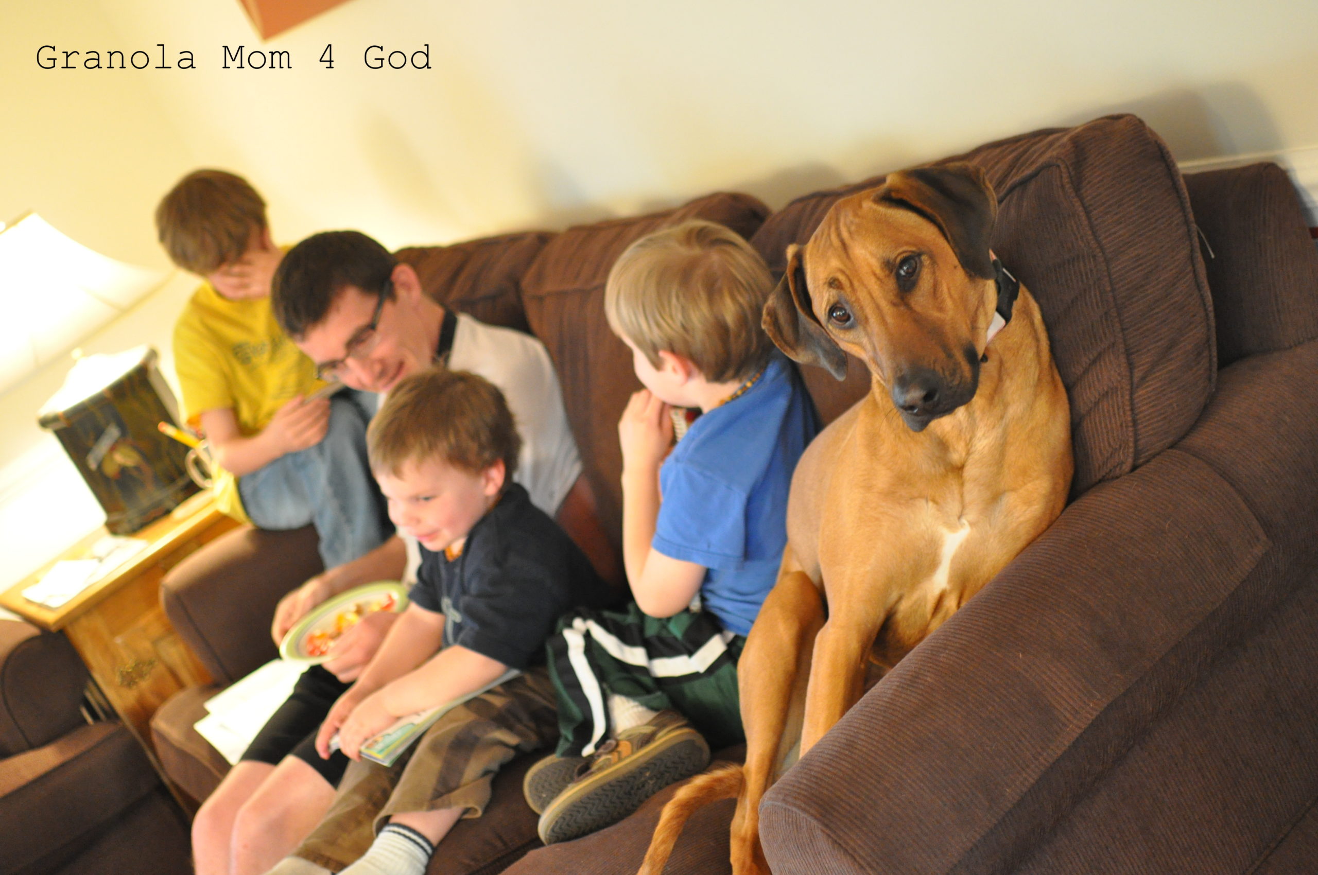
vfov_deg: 25.7
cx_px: 659
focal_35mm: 52
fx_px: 1920
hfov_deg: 37.9
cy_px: 438
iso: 1600
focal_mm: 35
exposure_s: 1/25
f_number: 1.8
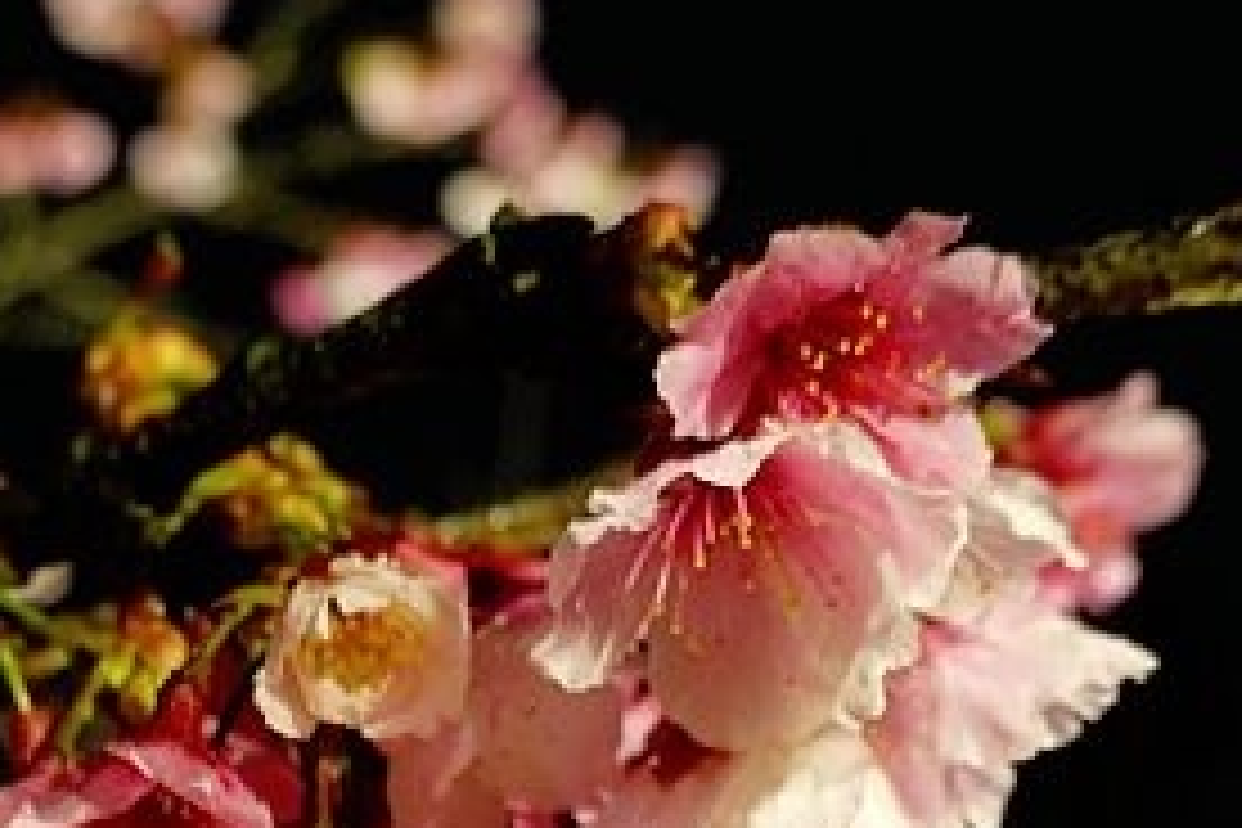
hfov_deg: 23.1
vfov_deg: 15.3
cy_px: 893
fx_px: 3001
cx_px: 302
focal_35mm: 87
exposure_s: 1/10
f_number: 3.5
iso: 800
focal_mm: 13.56
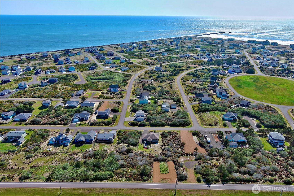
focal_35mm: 29
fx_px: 237
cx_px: 147
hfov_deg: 63.7
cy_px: 98
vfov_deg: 45.0
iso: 100
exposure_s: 1/1357
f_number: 2.8
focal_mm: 10.57
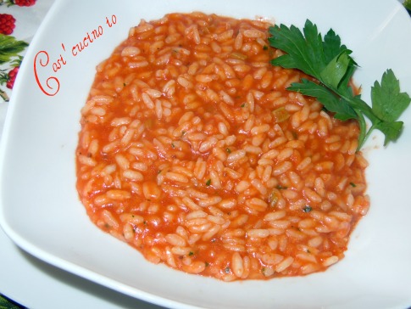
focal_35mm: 30
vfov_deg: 46.8
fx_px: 356
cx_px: 206
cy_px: 154
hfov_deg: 60.0
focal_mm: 5.4
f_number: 3.5
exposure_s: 1/30
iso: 100
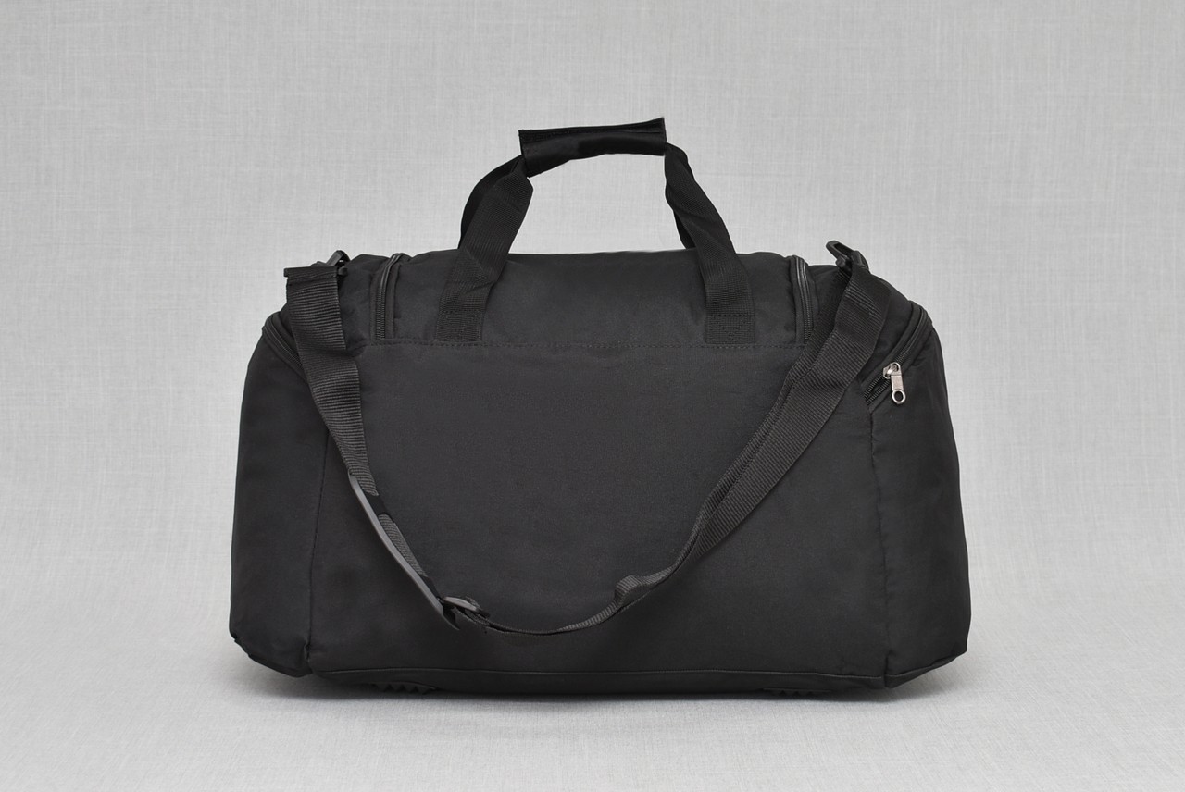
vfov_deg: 25.1
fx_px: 1779
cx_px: 592
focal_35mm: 54
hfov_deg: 36.8
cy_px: 396
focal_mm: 36
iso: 100
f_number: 5.6
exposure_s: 1/60
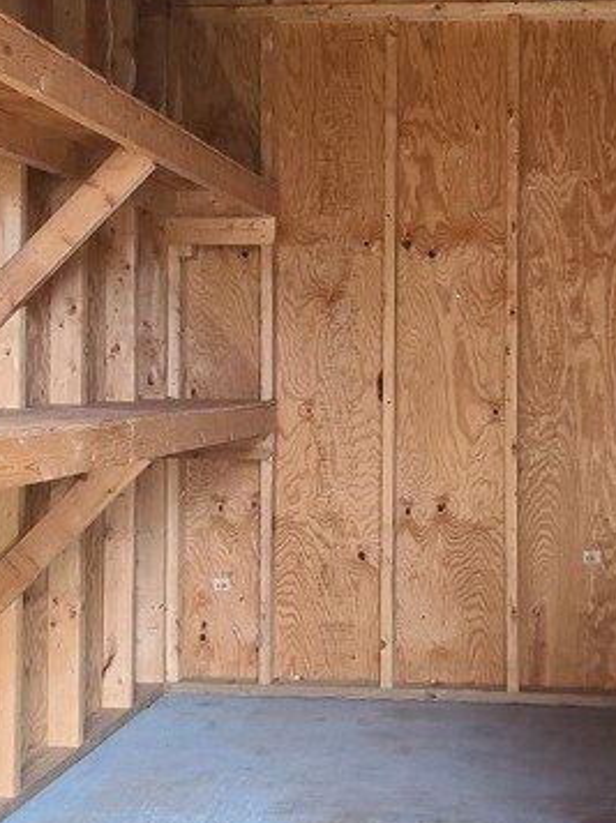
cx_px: 452
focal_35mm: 56
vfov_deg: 34.3
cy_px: 360
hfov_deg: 25.8
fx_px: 1331
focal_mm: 5.4
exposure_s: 1/40
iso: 500
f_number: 1.8
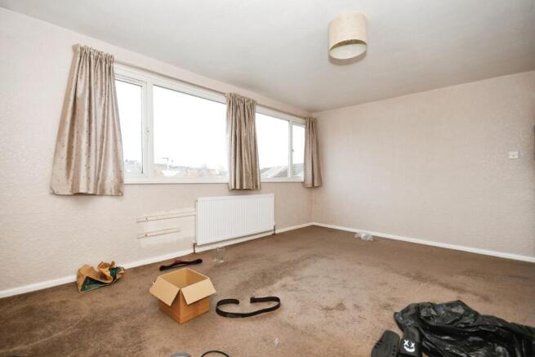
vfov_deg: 77.4
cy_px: 178
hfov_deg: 100.4
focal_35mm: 15
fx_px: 223
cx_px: 268
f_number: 8
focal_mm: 10
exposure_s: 1/60
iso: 400
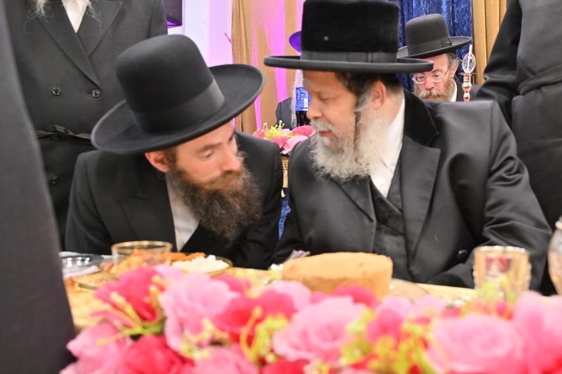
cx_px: 323
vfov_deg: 32.9
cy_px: 171
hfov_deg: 47.7
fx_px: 634
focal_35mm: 41
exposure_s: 1/160
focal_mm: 33.5
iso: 1000
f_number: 4
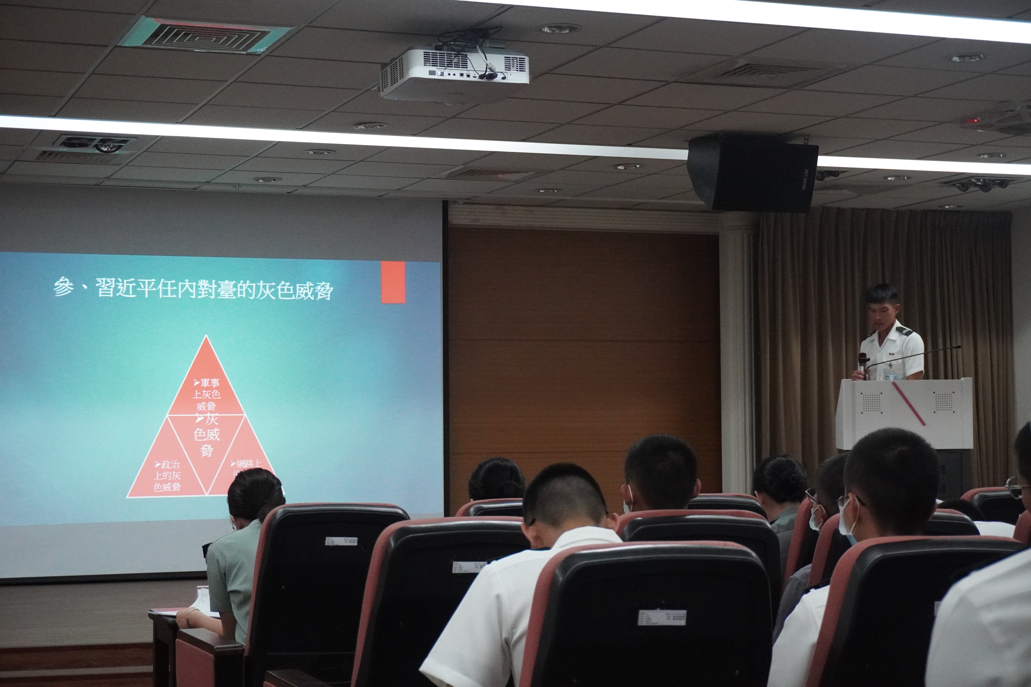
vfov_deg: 21.6
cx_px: 516
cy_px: 344
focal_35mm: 63
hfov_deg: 31.9
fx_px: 1804
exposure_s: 1/160
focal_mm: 42
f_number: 5.6
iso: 6400
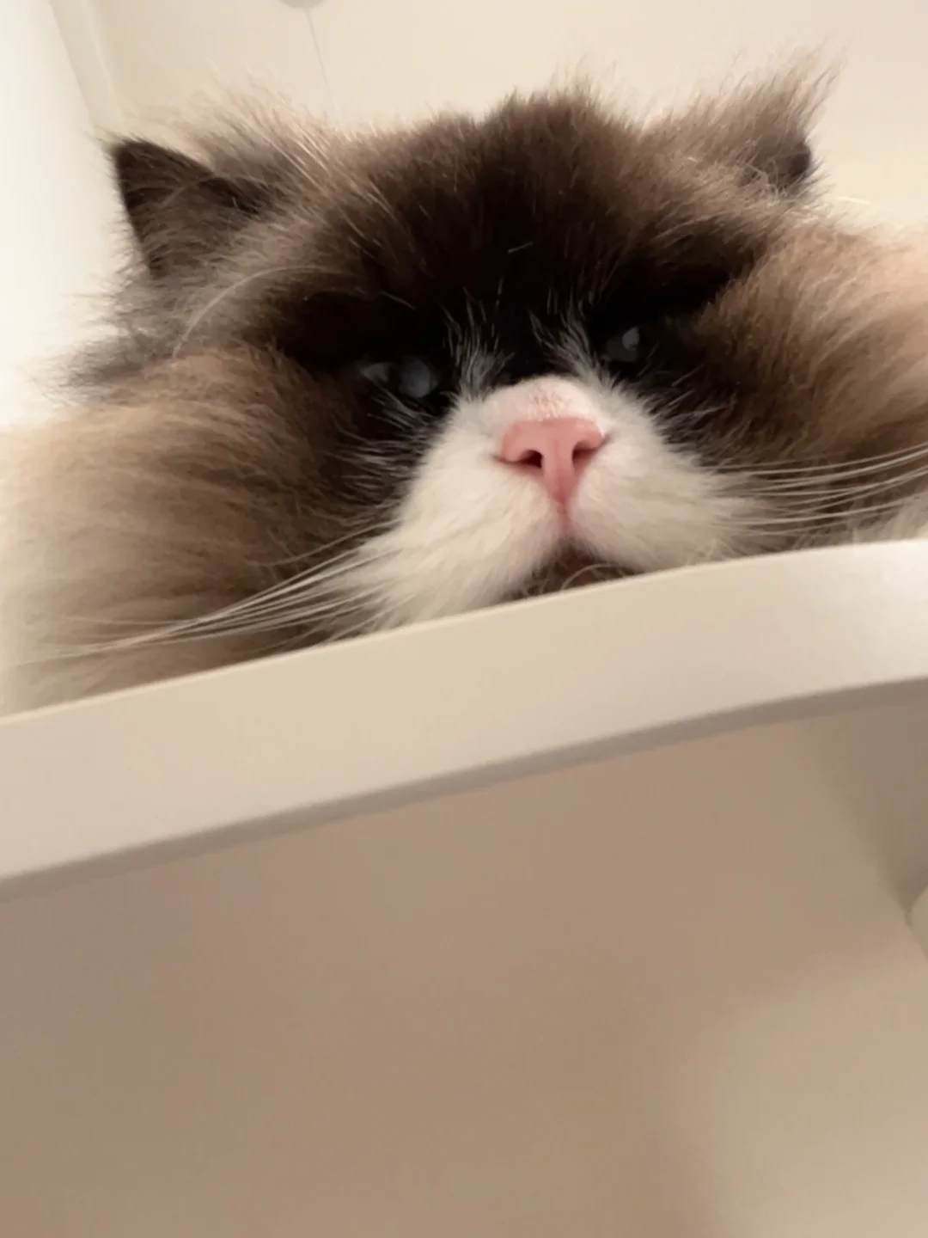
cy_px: 619
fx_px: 1072
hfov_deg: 46.8
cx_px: 464
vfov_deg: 60.0
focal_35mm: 30
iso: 250
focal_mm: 2.71
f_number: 2.2
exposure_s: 1/50
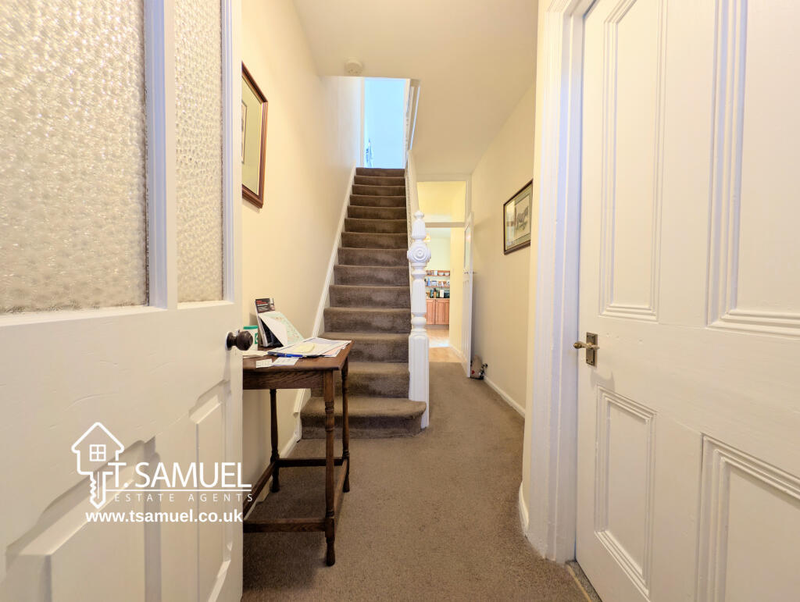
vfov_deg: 94.6
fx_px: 278
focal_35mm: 12
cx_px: 400
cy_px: 301
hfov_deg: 110.5
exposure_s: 1/17.7
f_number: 1.95
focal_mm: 2.23
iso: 43
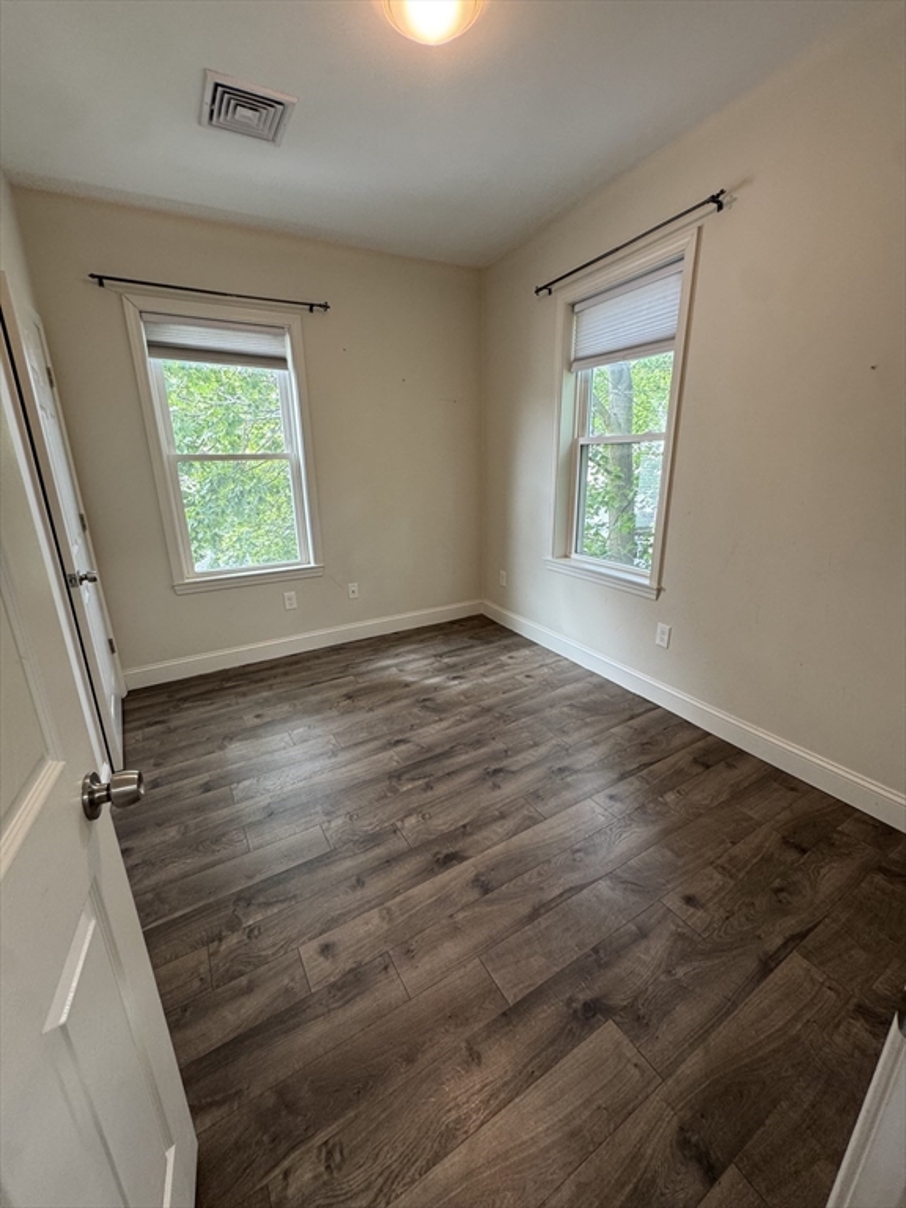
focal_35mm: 14
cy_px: 604
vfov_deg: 102.1
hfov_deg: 85.7
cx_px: 453
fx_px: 489
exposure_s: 1/60
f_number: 2.2
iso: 200
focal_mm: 2.22
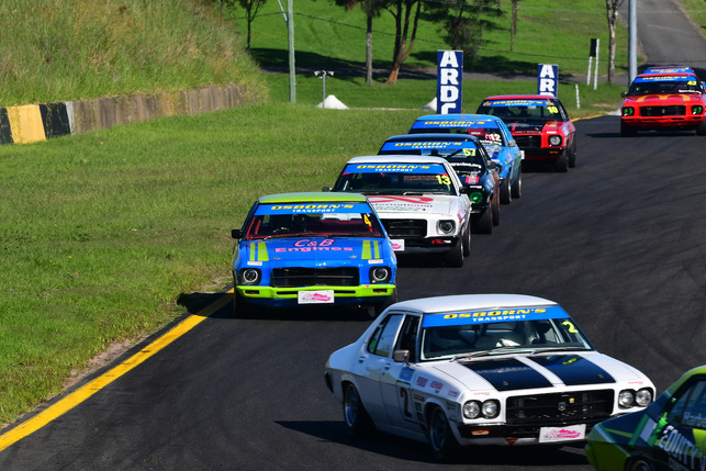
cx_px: 370
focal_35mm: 373
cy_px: 265
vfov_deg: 3.7
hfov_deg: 5.5
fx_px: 7316
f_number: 13
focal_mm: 200
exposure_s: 1/640
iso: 400
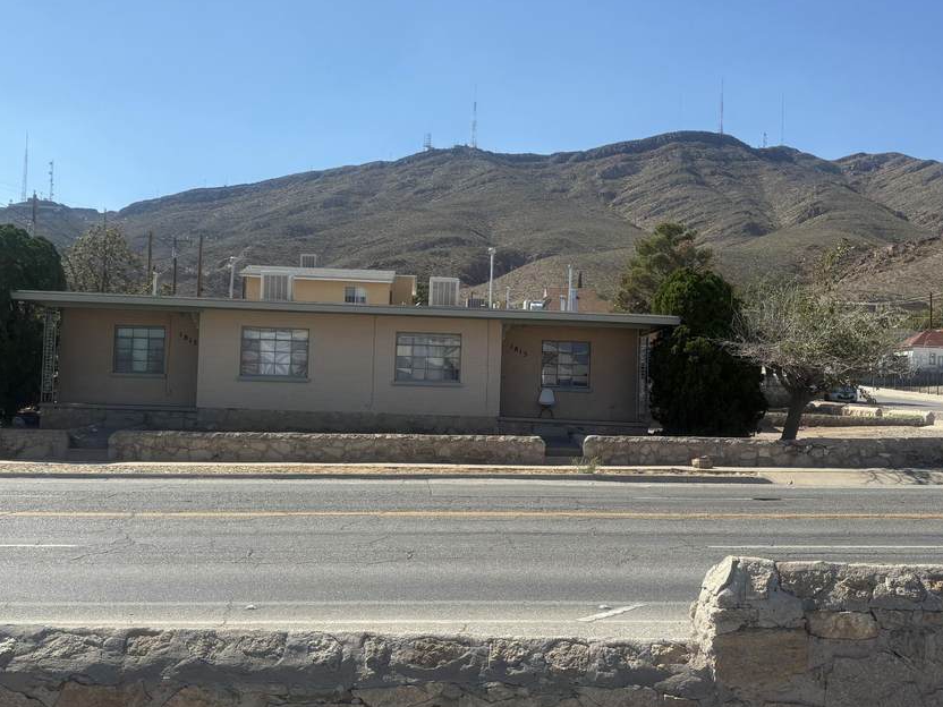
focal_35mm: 40
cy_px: 356
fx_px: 1090
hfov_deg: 46.8
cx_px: 451
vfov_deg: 36.0
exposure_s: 1/3831
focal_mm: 5.96
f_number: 1.6
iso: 50
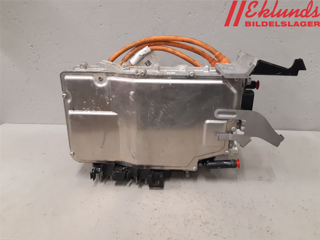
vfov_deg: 53.1
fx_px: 240
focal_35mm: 26
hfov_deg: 67.3
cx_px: 160
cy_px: 120
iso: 160
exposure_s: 1/50
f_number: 1.7
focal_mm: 3.93
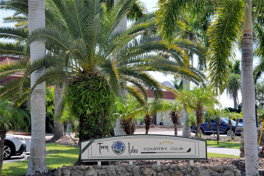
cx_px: 132
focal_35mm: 90
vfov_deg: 15.2
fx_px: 659
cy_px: 88
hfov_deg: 22.6
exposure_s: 1/320
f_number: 9
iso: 200
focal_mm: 60
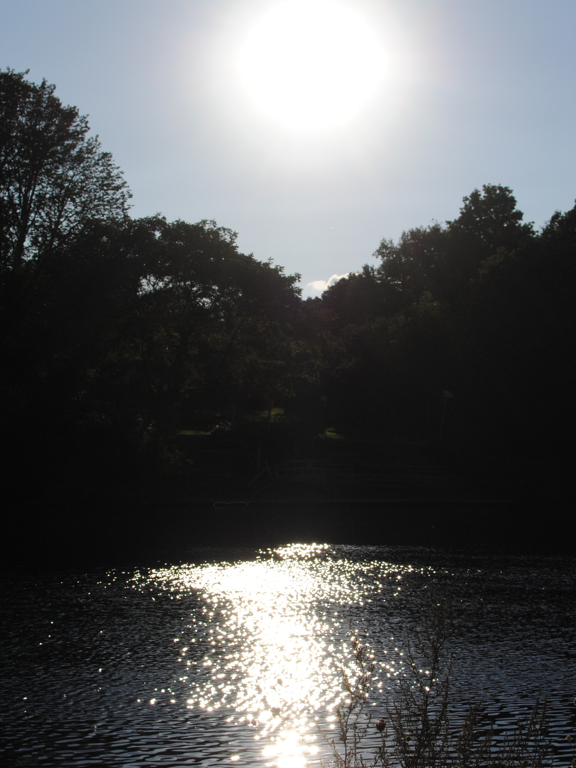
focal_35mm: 65
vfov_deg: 29.9
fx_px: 1433
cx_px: 309
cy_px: 442
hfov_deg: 22.7
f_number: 7.1
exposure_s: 1/4000
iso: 400
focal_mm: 35
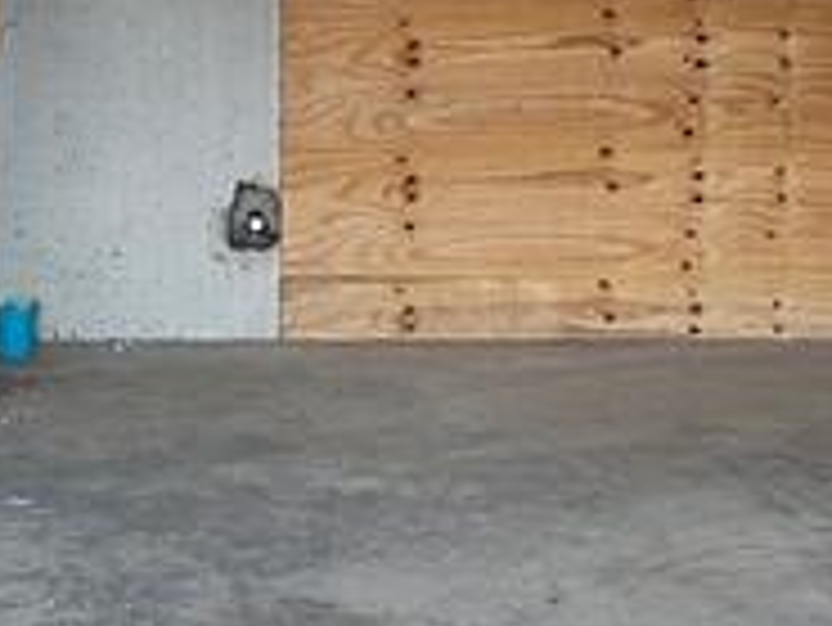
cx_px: 270
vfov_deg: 11.6
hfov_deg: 15.5
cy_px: 99
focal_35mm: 127
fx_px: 3054
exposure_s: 1/120
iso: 64
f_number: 1.8
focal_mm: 5.4
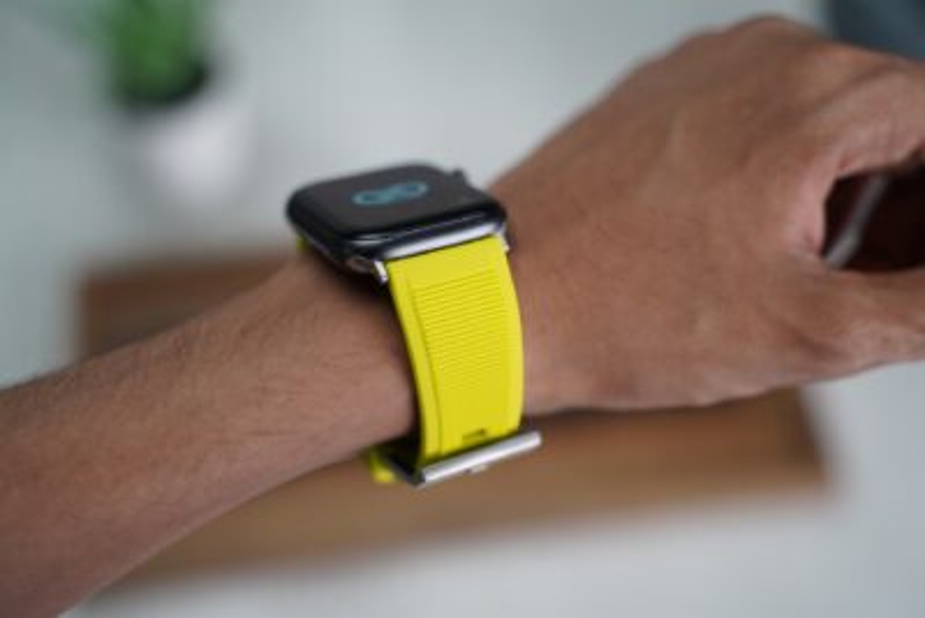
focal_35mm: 57
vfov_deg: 23.8
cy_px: 309
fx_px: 1465
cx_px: 462
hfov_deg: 35.0
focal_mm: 57
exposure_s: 1/320
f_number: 2.8
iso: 1000
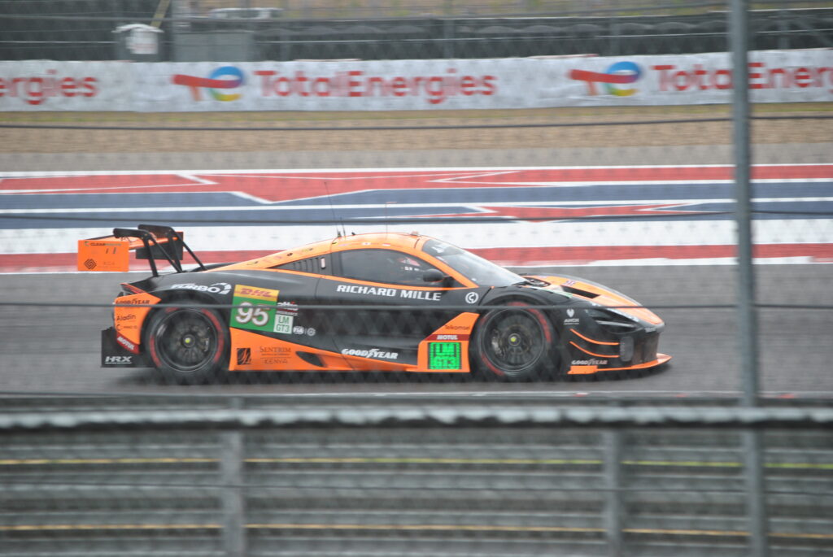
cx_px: 416
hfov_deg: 11.8
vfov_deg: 7.9
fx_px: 4030
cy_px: 278
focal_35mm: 174
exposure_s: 1/400
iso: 200
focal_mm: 116
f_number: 5
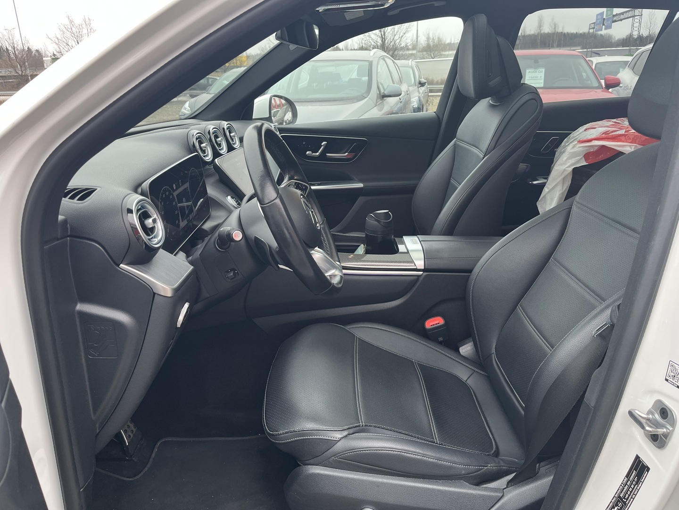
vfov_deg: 53.1
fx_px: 510
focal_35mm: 26
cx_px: 340
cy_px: 255
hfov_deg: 67.3
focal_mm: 5.1
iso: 50
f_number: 1.6
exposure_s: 1/122
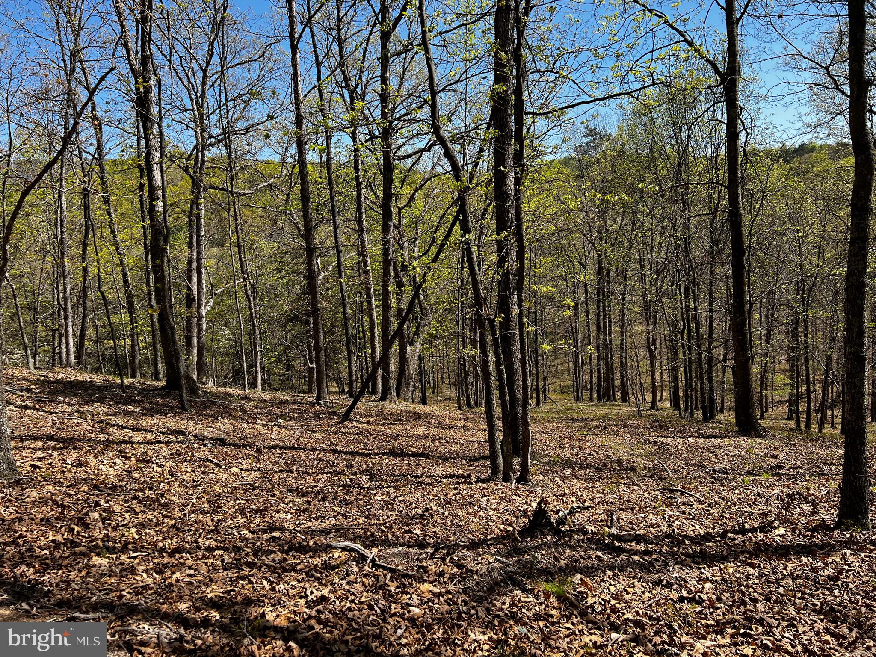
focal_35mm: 26
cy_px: 328
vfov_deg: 53.1
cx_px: 438
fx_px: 658
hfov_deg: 67.3
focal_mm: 5.7
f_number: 1.5
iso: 50
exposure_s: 1/1808
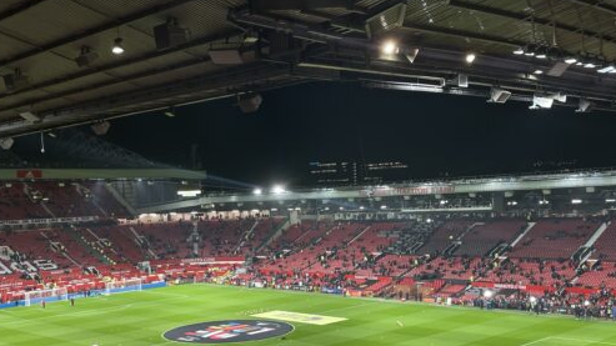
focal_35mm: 46
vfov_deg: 25.6
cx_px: 285
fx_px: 751
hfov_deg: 44.6
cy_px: 262
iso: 80
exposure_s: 1/100
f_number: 1.6
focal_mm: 4.2
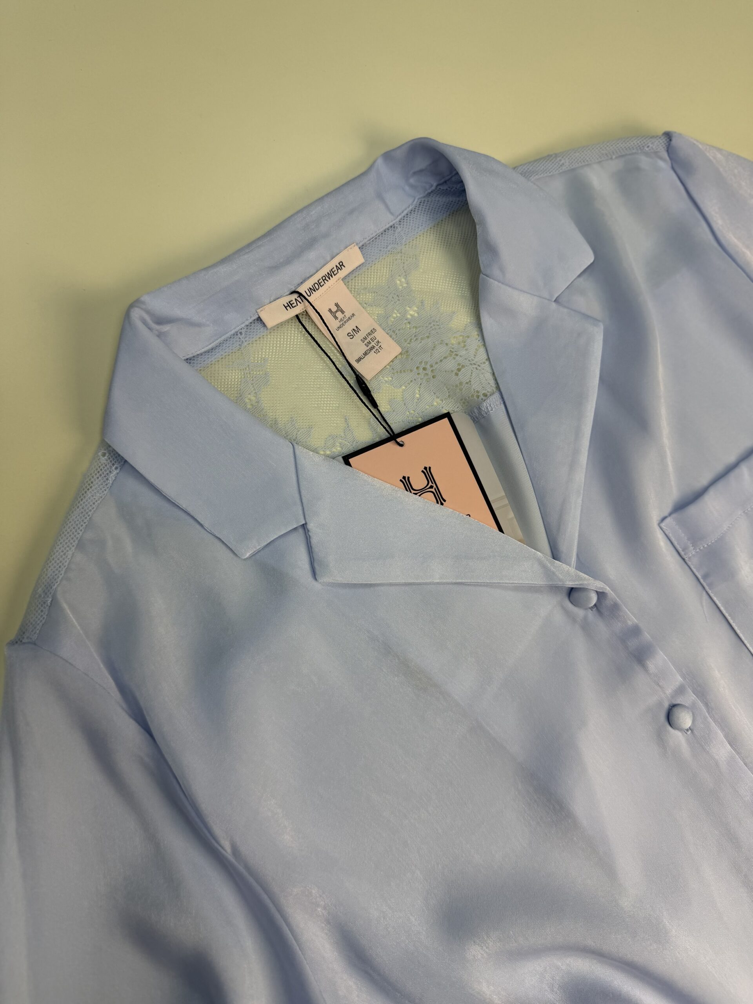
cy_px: 502
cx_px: 376
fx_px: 696
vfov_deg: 71.6
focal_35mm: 24
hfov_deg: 56.8
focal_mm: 6.76
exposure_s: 1/702
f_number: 1.78
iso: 80
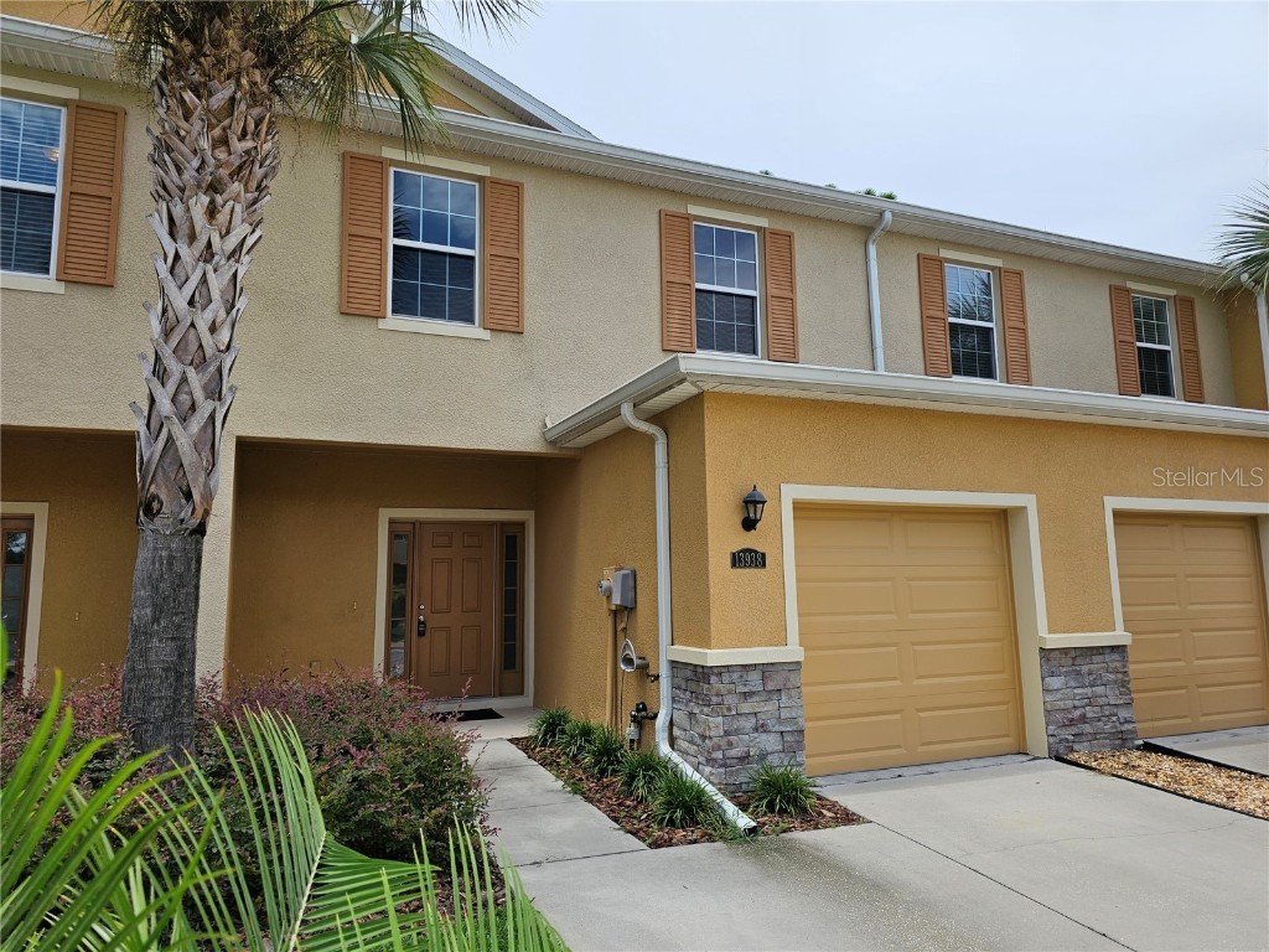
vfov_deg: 58.9
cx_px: 634
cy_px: 476
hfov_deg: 73.9
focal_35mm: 23
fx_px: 843
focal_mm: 6.3
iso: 10
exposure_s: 1/857
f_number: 1.7
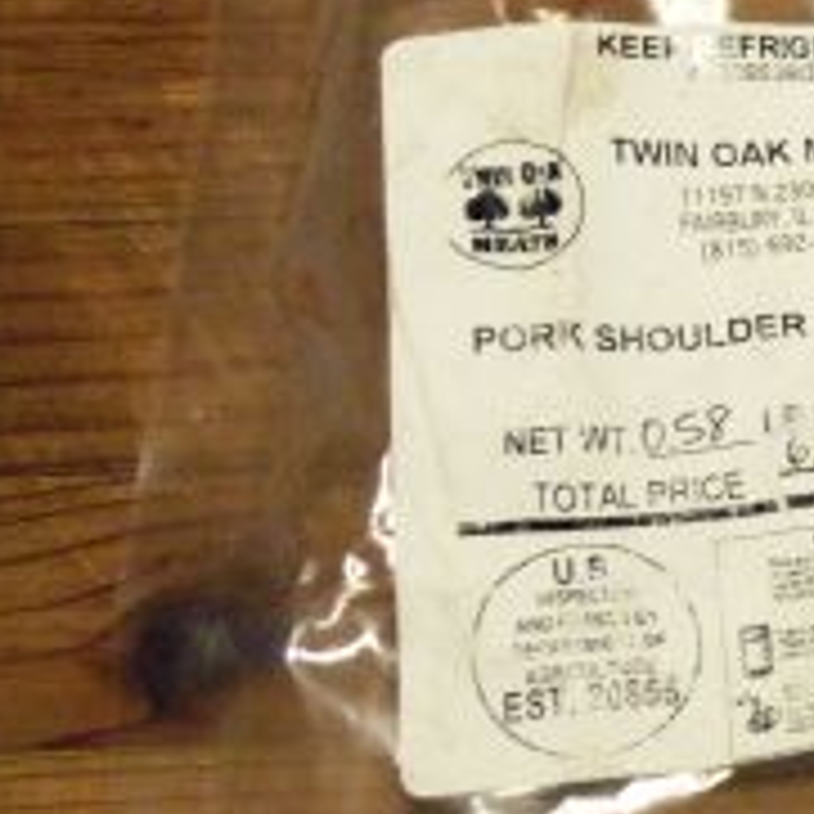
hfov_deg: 12.3
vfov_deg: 12.6
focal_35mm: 137
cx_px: 1106
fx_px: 3645
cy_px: -20
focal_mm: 9.8
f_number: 5
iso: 400
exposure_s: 1/8
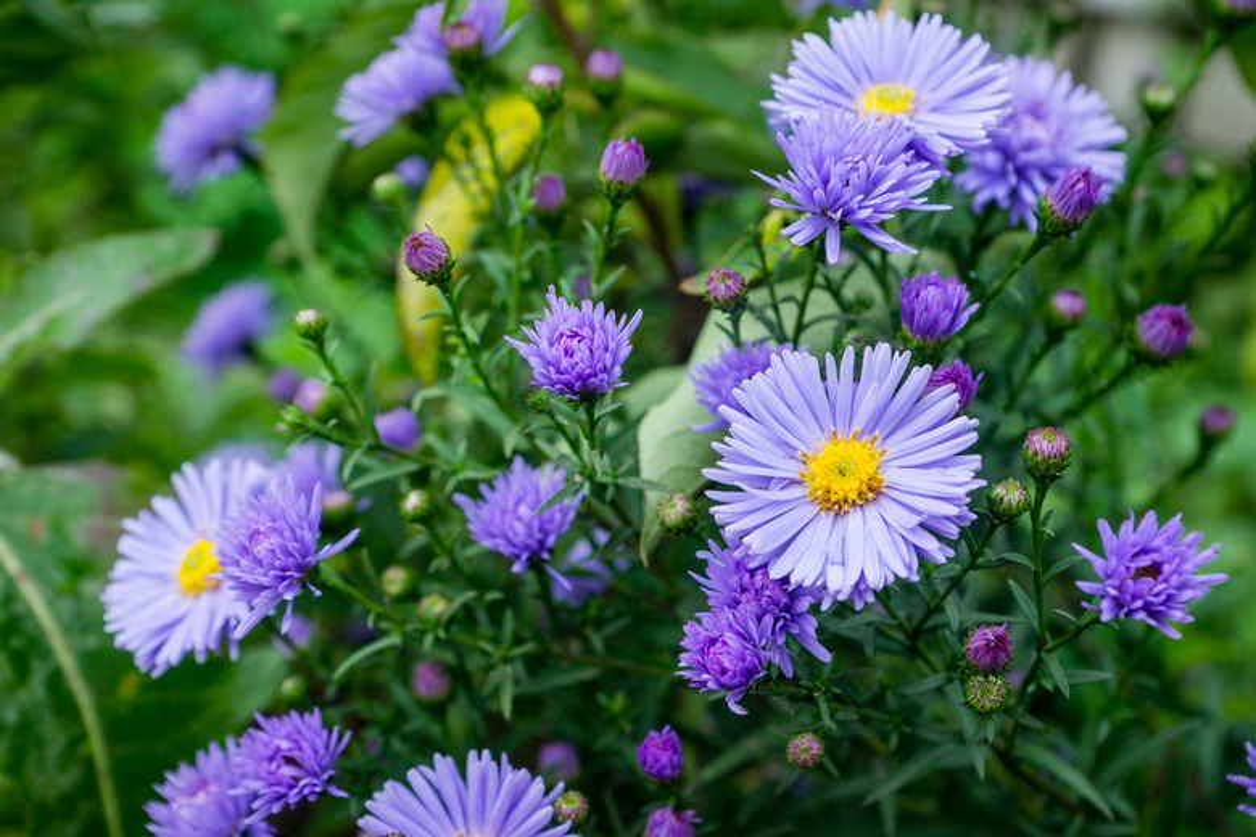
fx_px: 1832
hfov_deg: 37.9
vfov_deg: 25.8
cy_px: 418
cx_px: 628
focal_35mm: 52
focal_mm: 35
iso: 100
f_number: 4.5
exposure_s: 1/125
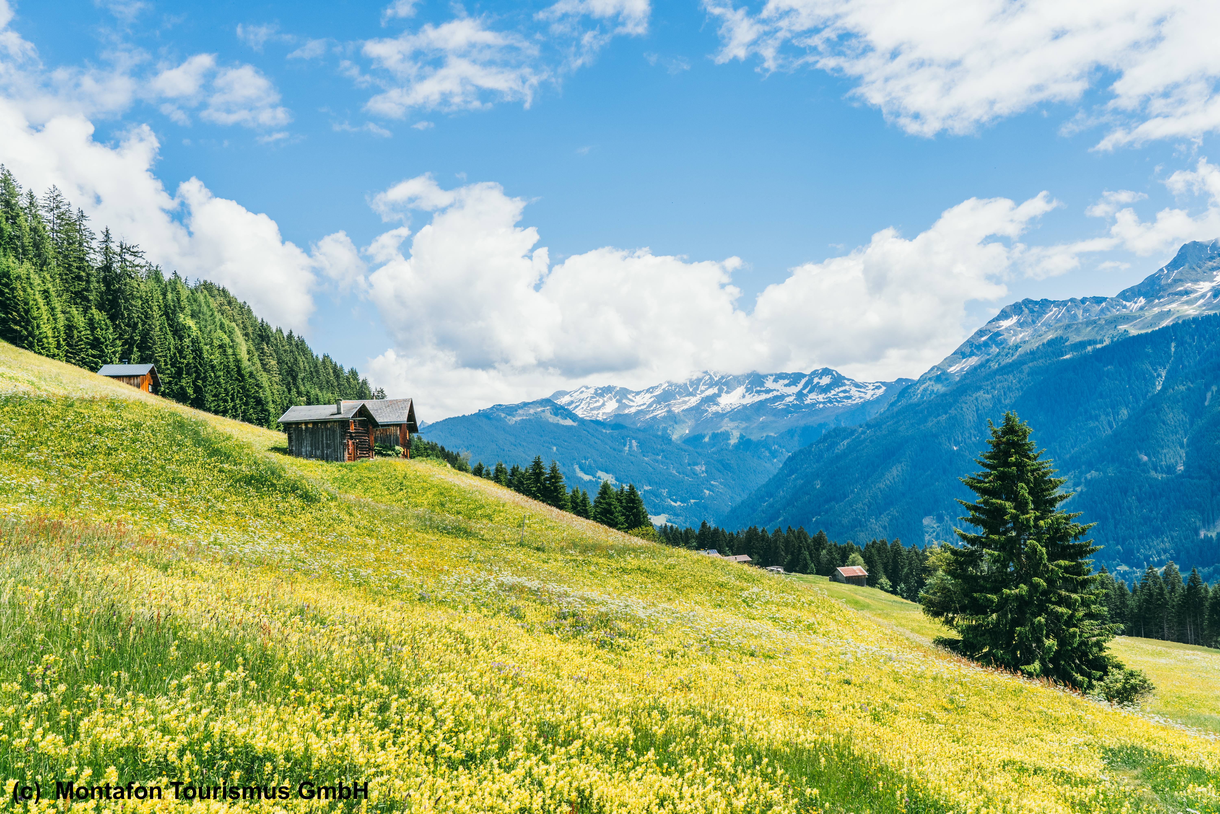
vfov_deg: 43.6
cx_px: 610
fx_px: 1017
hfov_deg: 61.9
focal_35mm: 30
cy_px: 407
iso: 200
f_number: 8
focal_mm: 30
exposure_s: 1/640
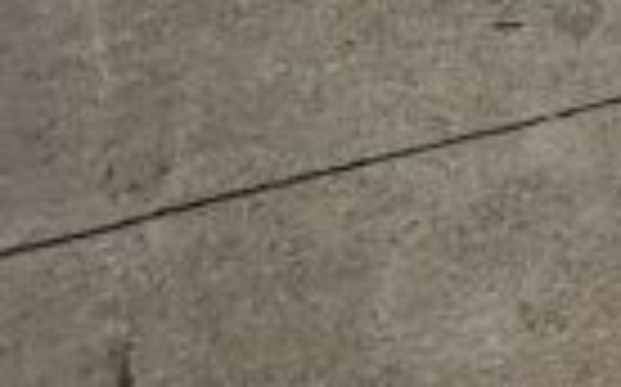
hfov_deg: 7.9
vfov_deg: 5.9
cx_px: 2232
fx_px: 3450
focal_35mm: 204
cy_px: -783
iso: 50
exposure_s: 1/854
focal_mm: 4.3
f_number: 2.4
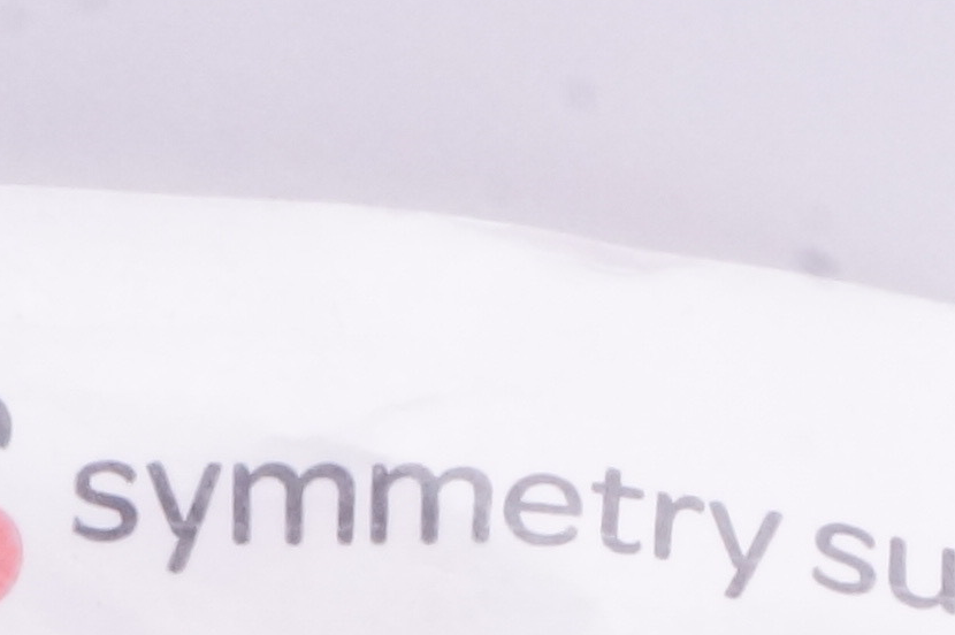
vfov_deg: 4.7
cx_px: 926
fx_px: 7528
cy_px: 1382
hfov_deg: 7.2
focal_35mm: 284
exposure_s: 1/15
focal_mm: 32
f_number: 25
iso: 1600
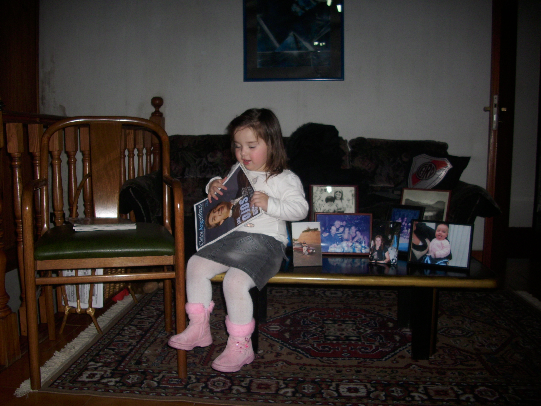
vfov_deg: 45.4
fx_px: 484
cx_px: 270
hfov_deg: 58.4
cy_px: 203
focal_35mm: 31
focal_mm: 6.2
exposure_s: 1/200
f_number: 2.8
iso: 50
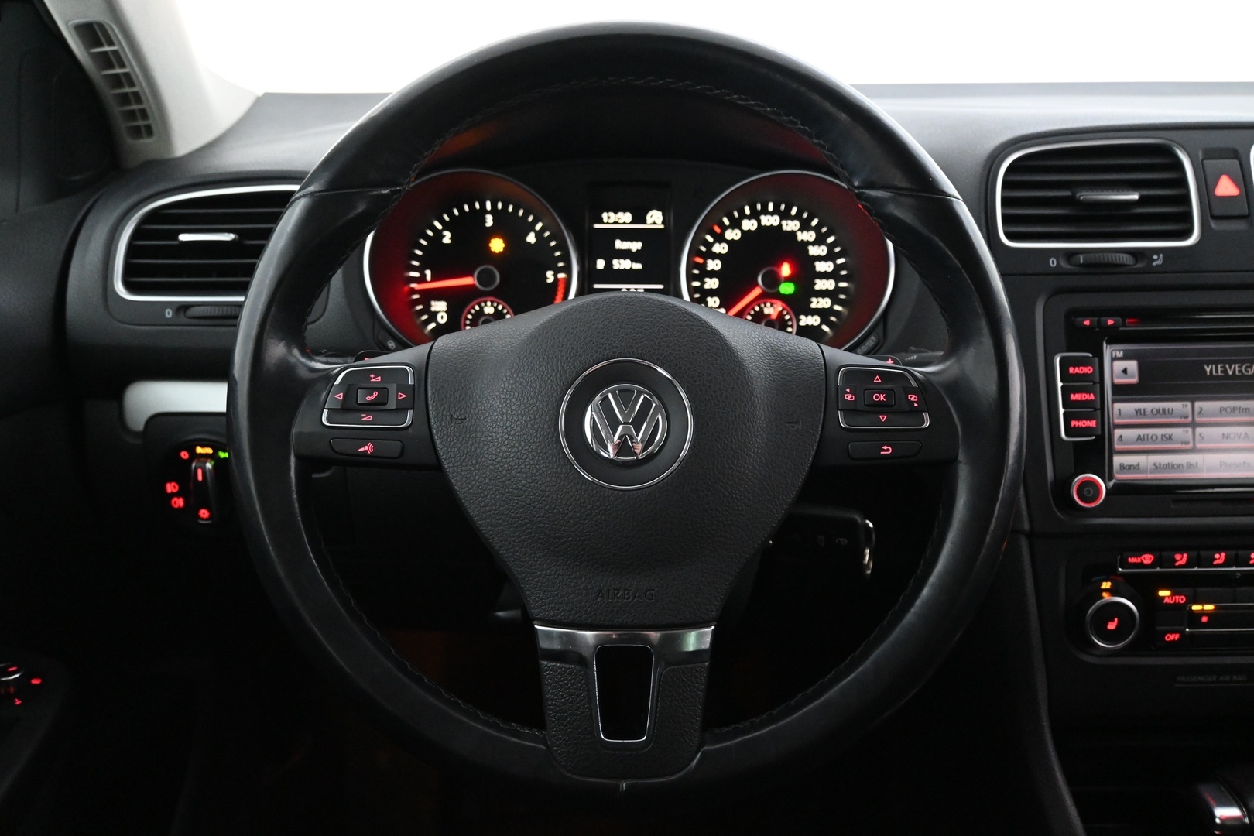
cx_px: 627
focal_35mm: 32
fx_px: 1123
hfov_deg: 58.3
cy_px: 418
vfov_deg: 40.8
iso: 5000
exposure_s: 1/30
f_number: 4
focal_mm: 21.5
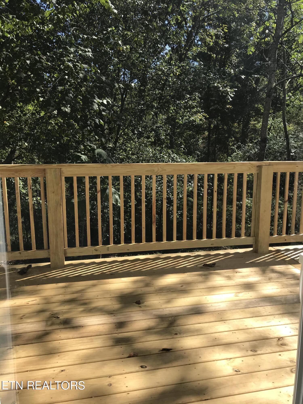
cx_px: 152
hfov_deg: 49.7
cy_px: 202
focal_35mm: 28
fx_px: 327
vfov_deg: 63.4
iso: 20
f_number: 1.8
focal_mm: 3.99
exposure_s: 1/894
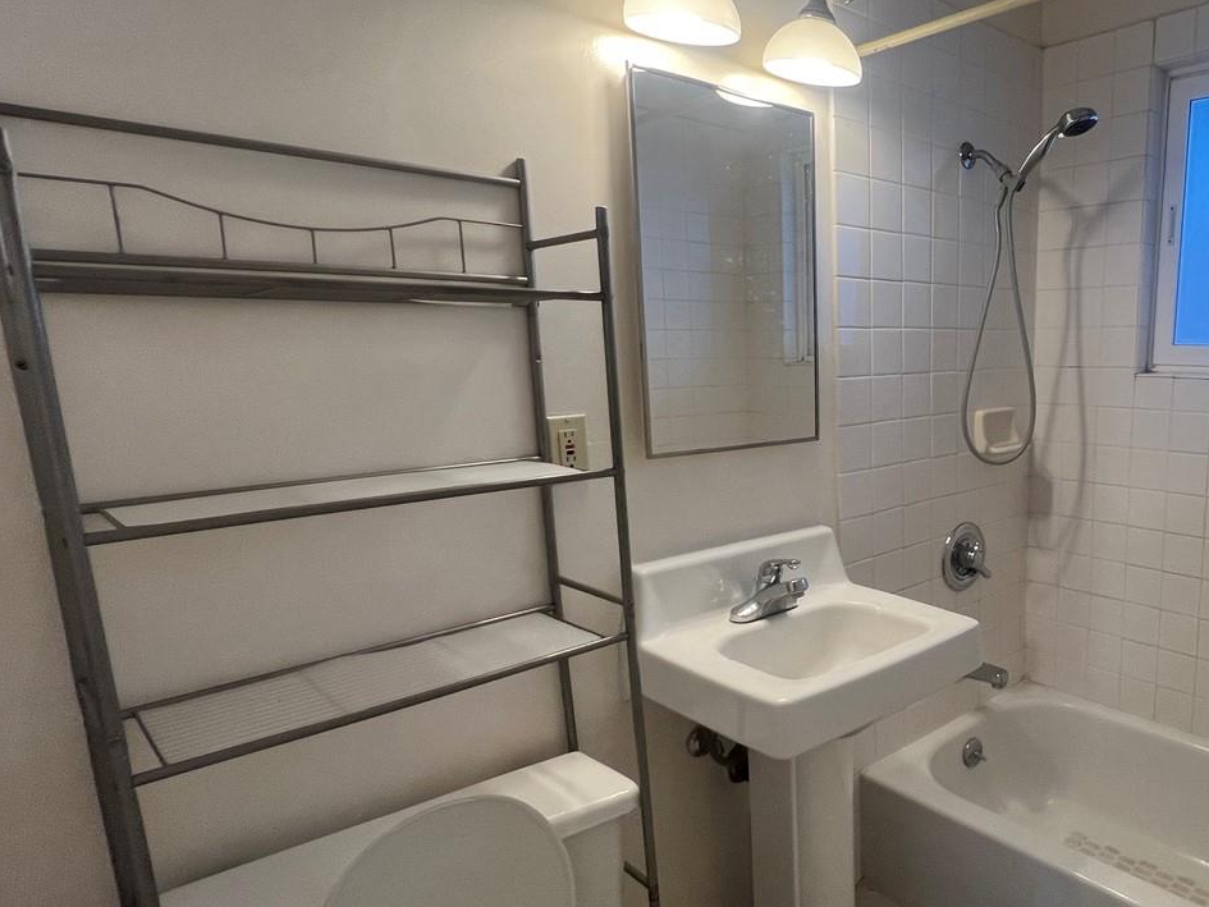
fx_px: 768
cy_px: 498
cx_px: 925
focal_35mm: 22
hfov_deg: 70.6
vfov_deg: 61.0
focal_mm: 1.57
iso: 100
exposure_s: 1/120
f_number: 1.8
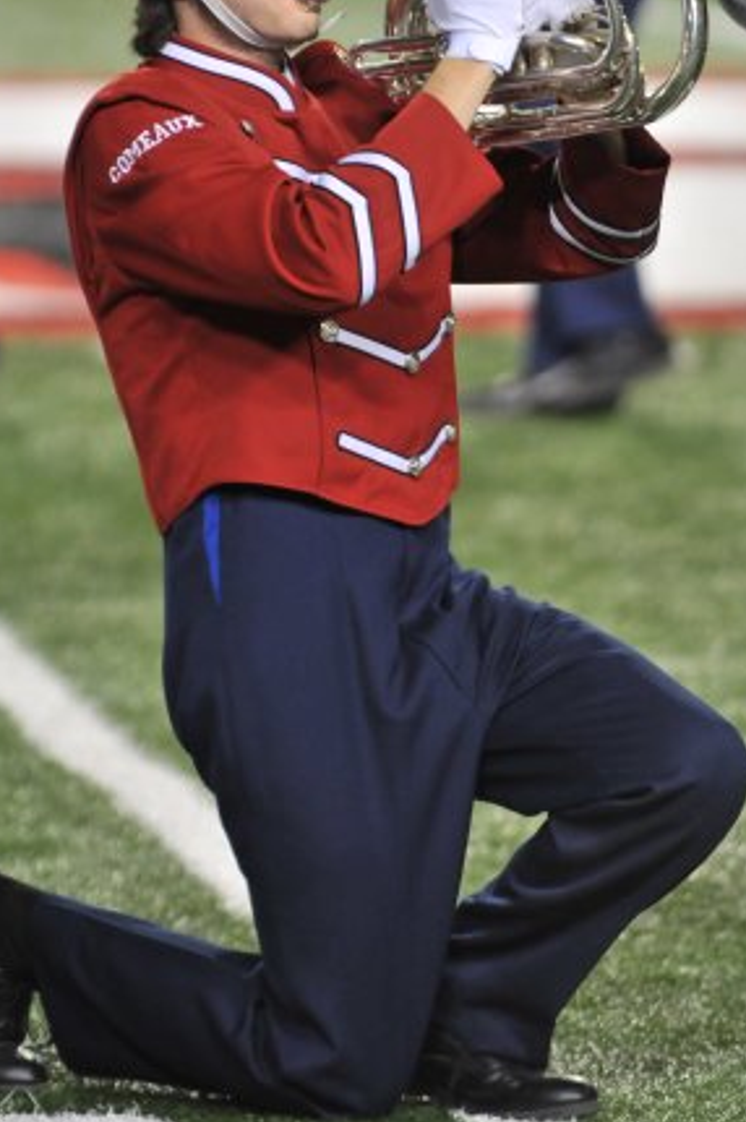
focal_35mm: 419
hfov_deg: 3.3
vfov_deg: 4.9
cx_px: 408
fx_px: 13044
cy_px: 425
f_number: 2.8
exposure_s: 1/250
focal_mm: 200
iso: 800
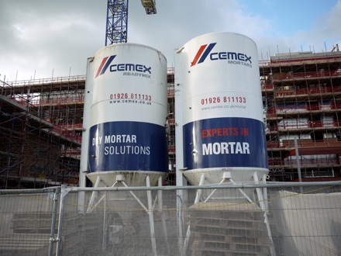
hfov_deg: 63.4
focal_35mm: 28
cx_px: 170
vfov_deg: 49.7
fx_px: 276
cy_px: 128
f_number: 4.5
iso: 100
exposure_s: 1/250
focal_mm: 14
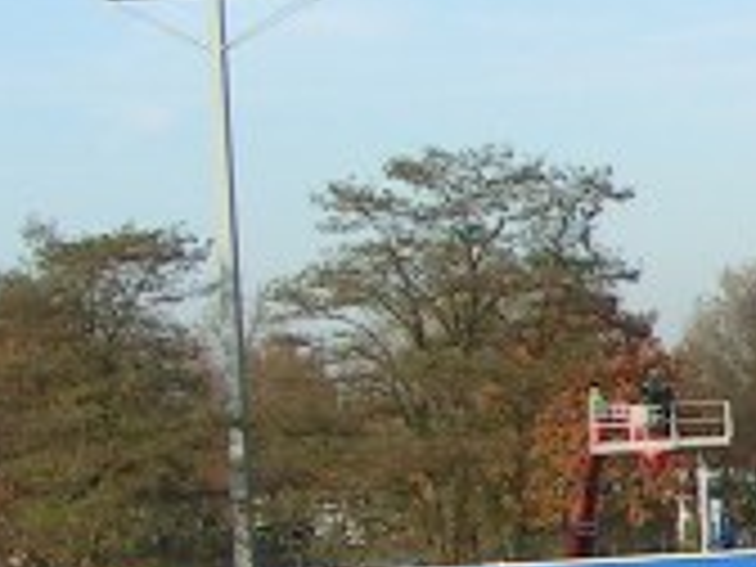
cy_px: 522
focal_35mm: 181
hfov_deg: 10.0
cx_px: 1562
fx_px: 3953
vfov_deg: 8.2
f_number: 5.6
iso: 50
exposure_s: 1/200
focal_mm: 5.8
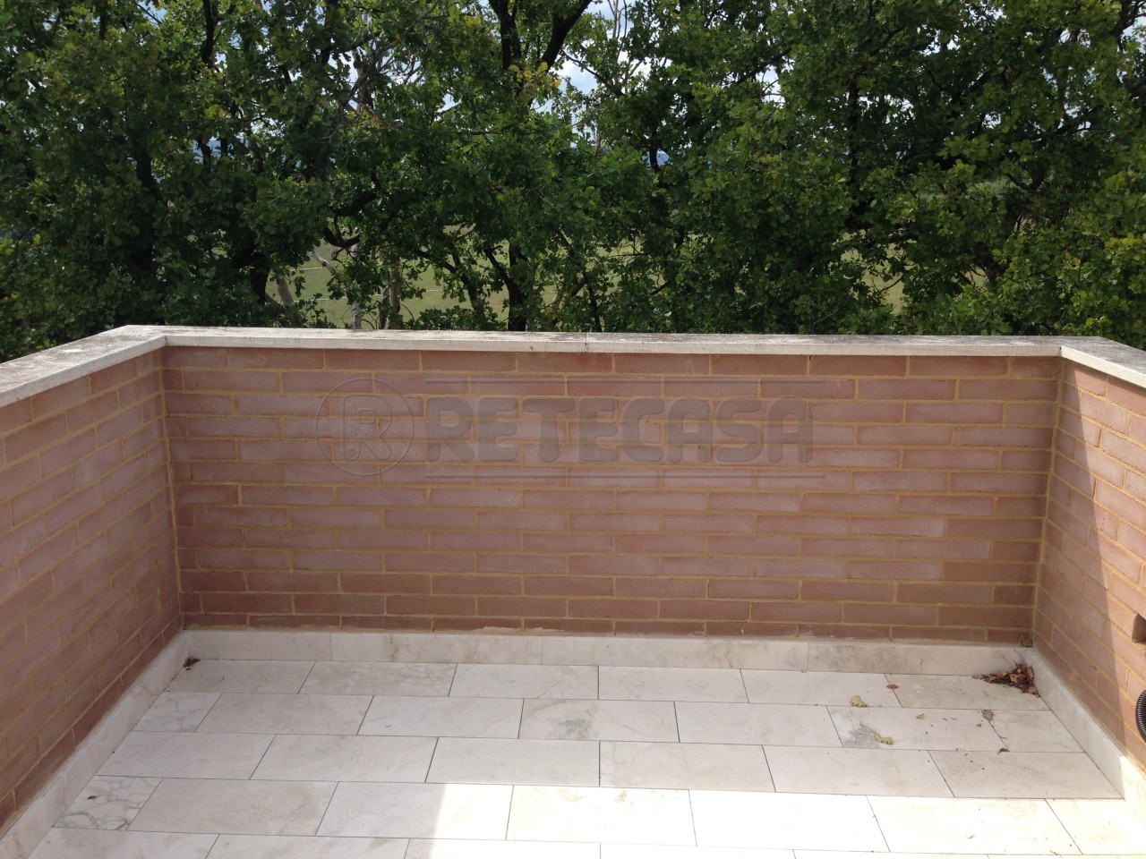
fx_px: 1093
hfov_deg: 55.4
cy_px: 430
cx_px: 573
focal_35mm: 33
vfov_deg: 42.9
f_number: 2.4
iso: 50
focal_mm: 4.12
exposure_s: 1/1153
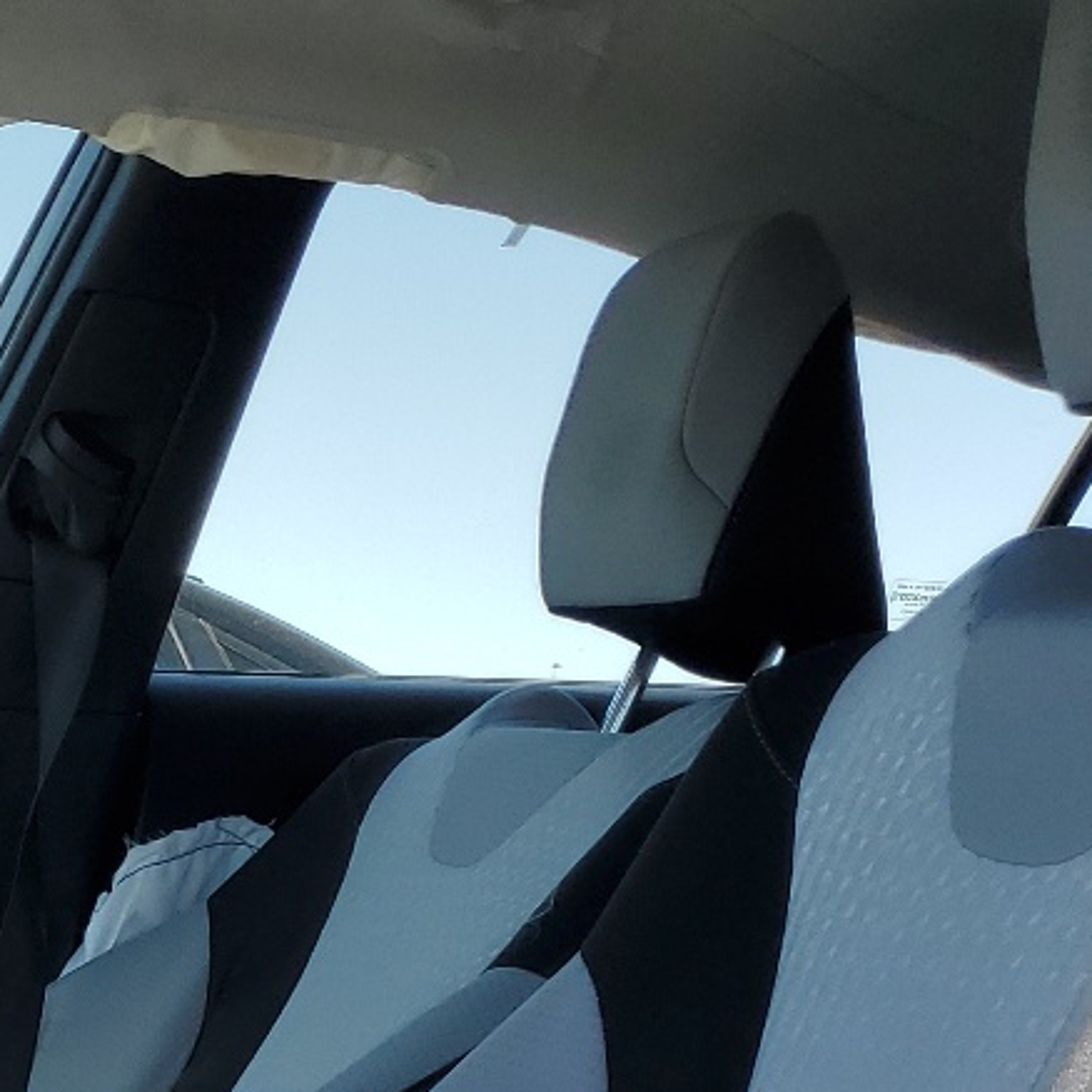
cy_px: 1346
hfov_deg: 18.2
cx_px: -586
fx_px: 2998
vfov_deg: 19.3
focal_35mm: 84
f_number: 1.5
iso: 50
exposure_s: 1/1250
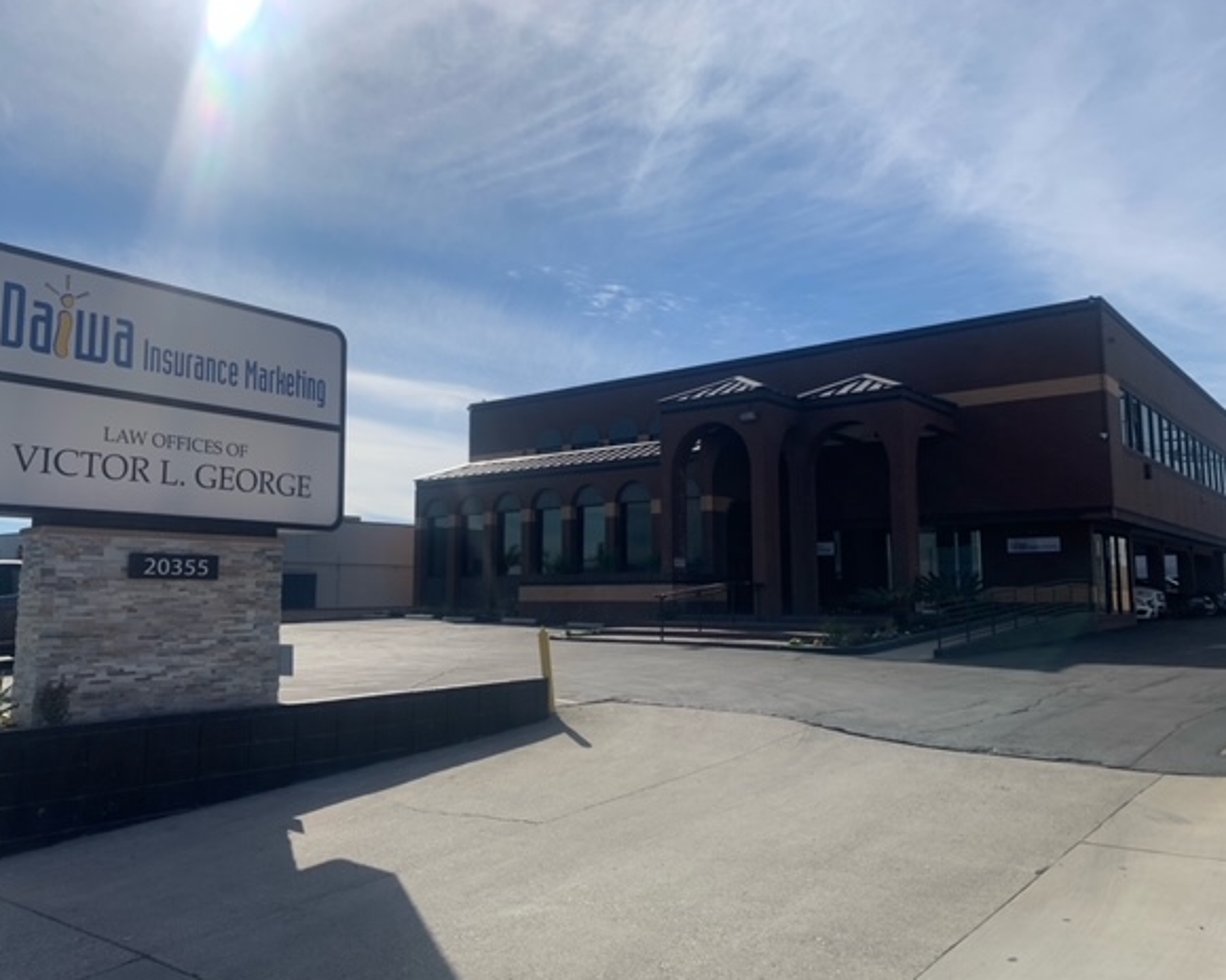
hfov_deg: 62.2
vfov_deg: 51.5
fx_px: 1016
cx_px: 594
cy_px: 479
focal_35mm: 28
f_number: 1.8
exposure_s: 1/4464
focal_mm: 4.25
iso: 25
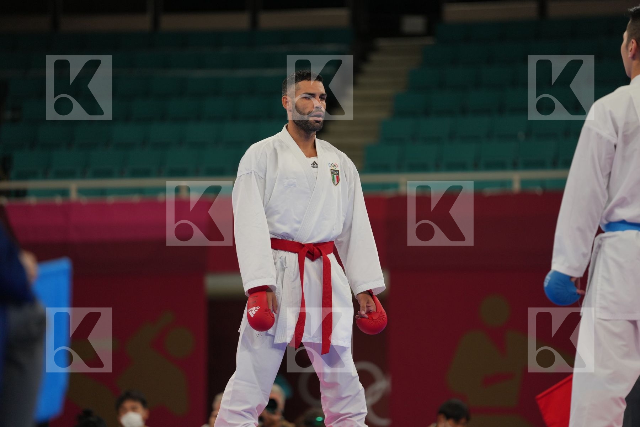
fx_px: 3555
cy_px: 214
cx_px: 320
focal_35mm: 200
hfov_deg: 10.3
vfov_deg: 6.9
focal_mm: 200
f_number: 2.8
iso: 500
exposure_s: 1/1000
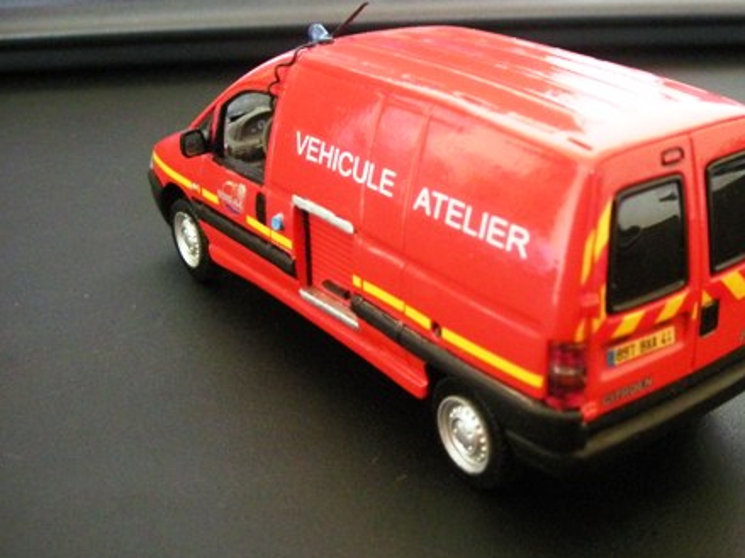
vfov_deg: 28.5
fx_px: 1097
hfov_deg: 36.9
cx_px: 529
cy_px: 292
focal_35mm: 51
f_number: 2.8
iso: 400
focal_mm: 5.7
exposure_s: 1/22
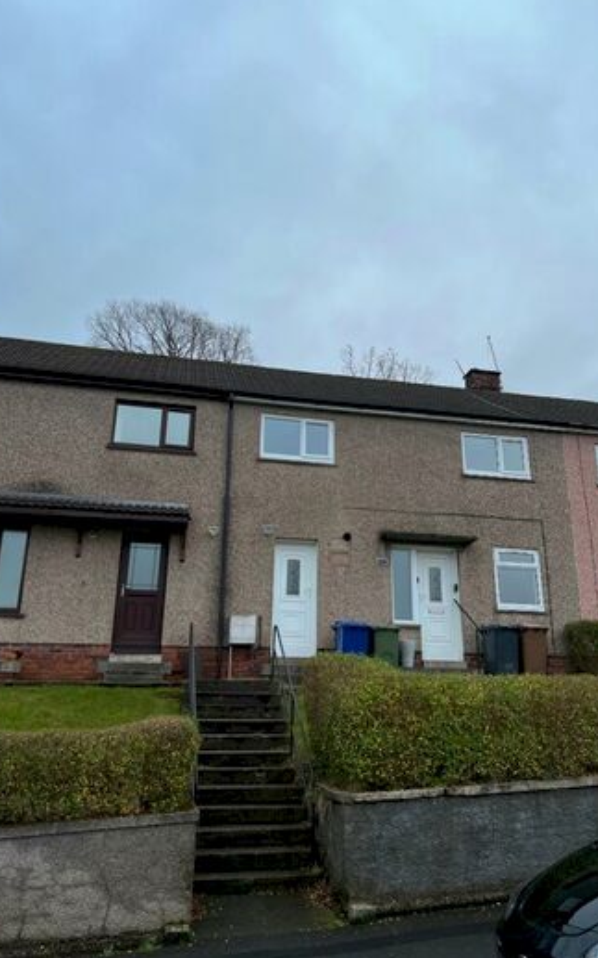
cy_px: 477
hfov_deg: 44.4
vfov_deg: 66.5
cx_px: 337
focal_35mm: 28
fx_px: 730
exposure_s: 1/1058
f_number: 1.5
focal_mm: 5.7
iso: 50
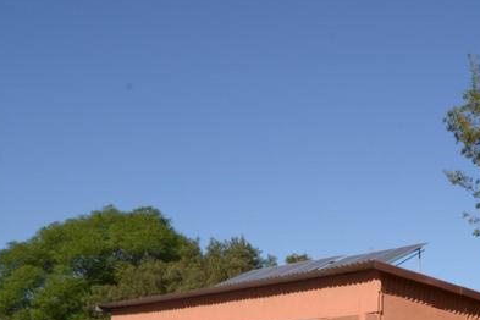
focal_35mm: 55
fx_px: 733
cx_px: 454
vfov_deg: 23.8
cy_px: 301
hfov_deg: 33.8
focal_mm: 18
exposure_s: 1/60
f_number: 18
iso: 110
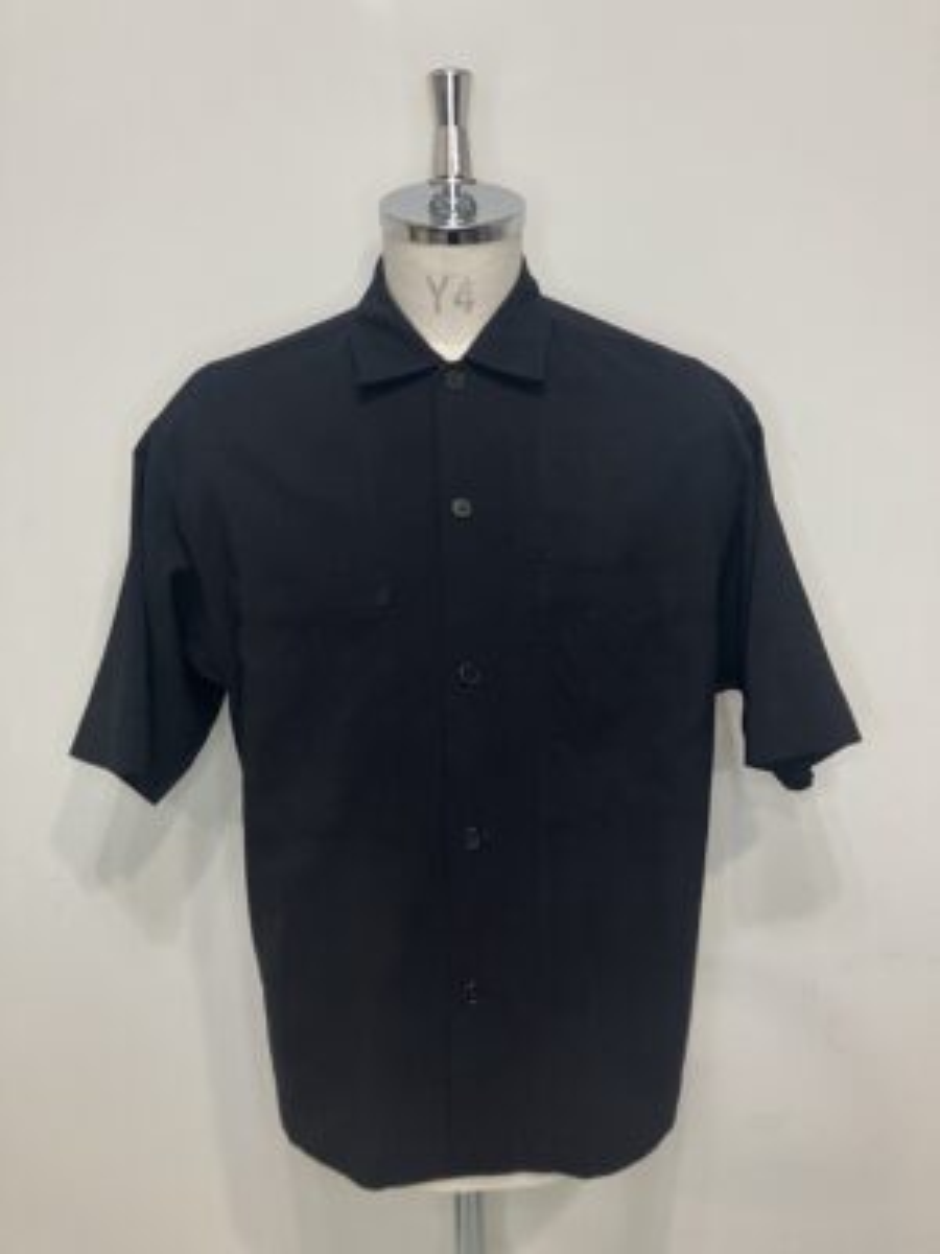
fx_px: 1014
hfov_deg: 49.7
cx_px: 470
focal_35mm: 28
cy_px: 627
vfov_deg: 63.4
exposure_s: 1/50
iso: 100
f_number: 1.8
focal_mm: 3.99
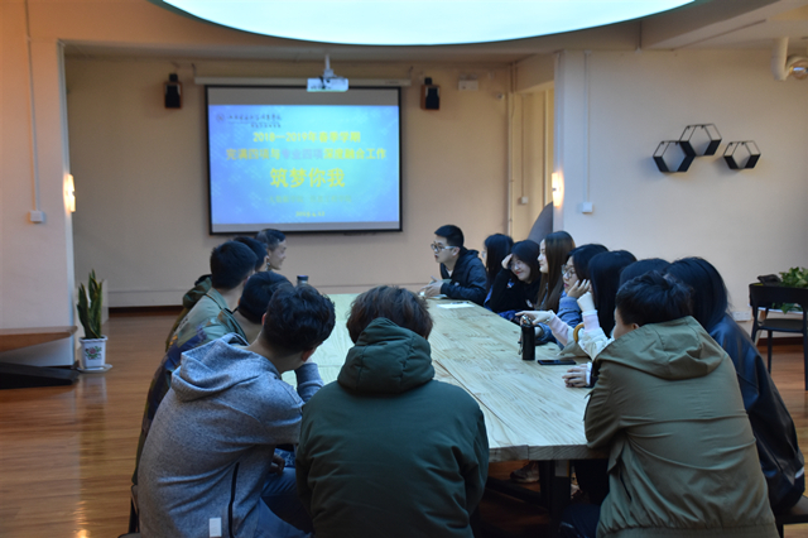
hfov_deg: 47.9
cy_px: 269
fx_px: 908
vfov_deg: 33.0
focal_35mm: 40
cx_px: 404
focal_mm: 27
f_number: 4
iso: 800
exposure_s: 1/125
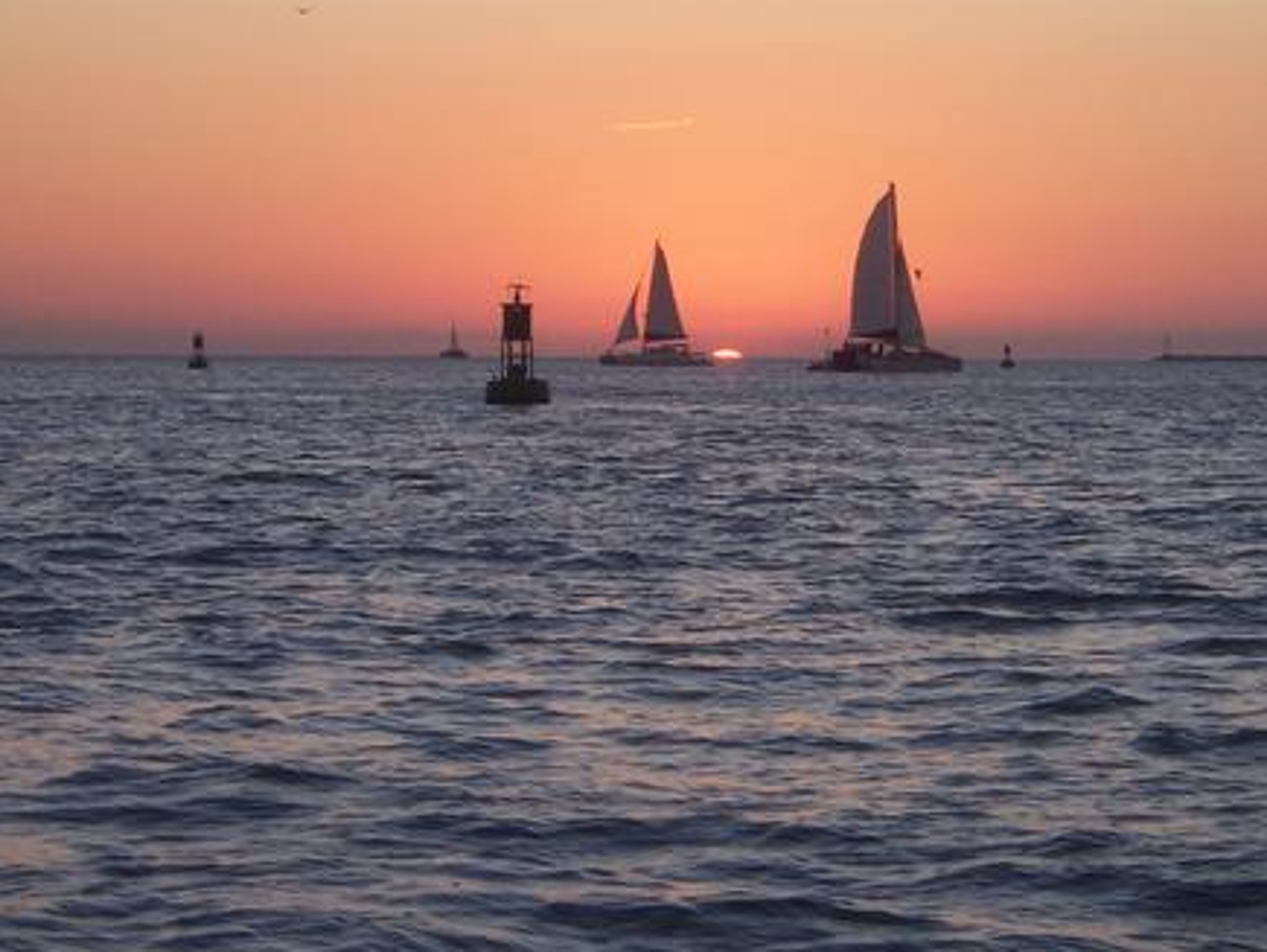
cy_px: 367
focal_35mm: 147
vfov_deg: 10.1
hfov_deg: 13.4
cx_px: 719
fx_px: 5385
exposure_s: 1/125
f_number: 4.9
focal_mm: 16.6
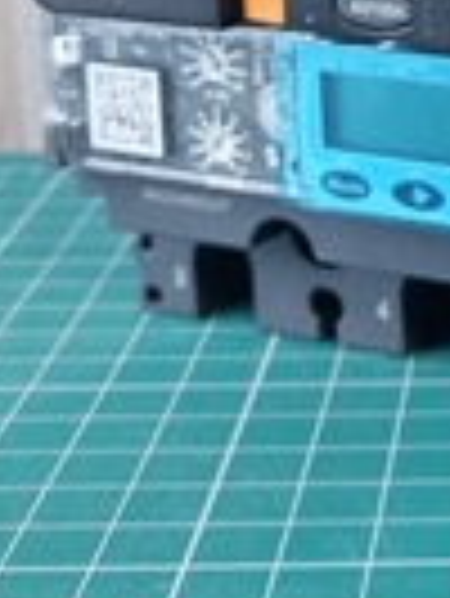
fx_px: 1904
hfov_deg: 13.1
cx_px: 574
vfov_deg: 17.2
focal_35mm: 110
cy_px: -81
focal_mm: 5.4
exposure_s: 1/50
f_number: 1.8
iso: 250
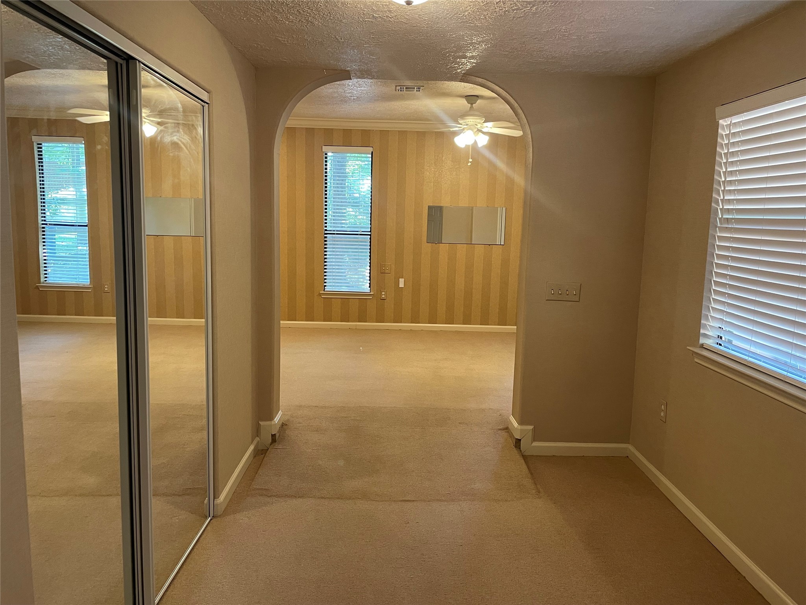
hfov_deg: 67.3
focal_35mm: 26
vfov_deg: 53.1
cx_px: 403
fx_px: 605
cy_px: 302
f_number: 1.6
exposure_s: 1/60
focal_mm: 4.2
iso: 160
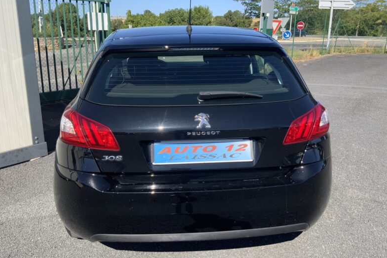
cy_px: 122
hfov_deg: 60.3
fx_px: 333
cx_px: 189
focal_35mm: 31
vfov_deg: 42.3
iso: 16
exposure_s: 1/1168
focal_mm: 3
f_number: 1.8
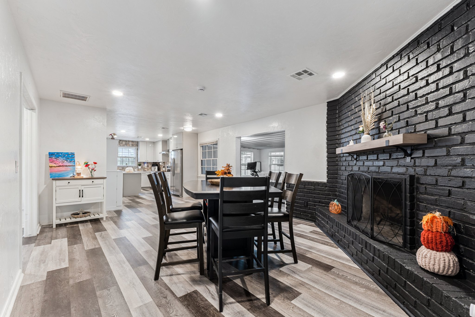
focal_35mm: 15
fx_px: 198
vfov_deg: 77.3
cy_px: 158
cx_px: 238
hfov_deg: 100.4
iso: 100
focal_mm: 10
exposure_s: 1/8
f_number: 8
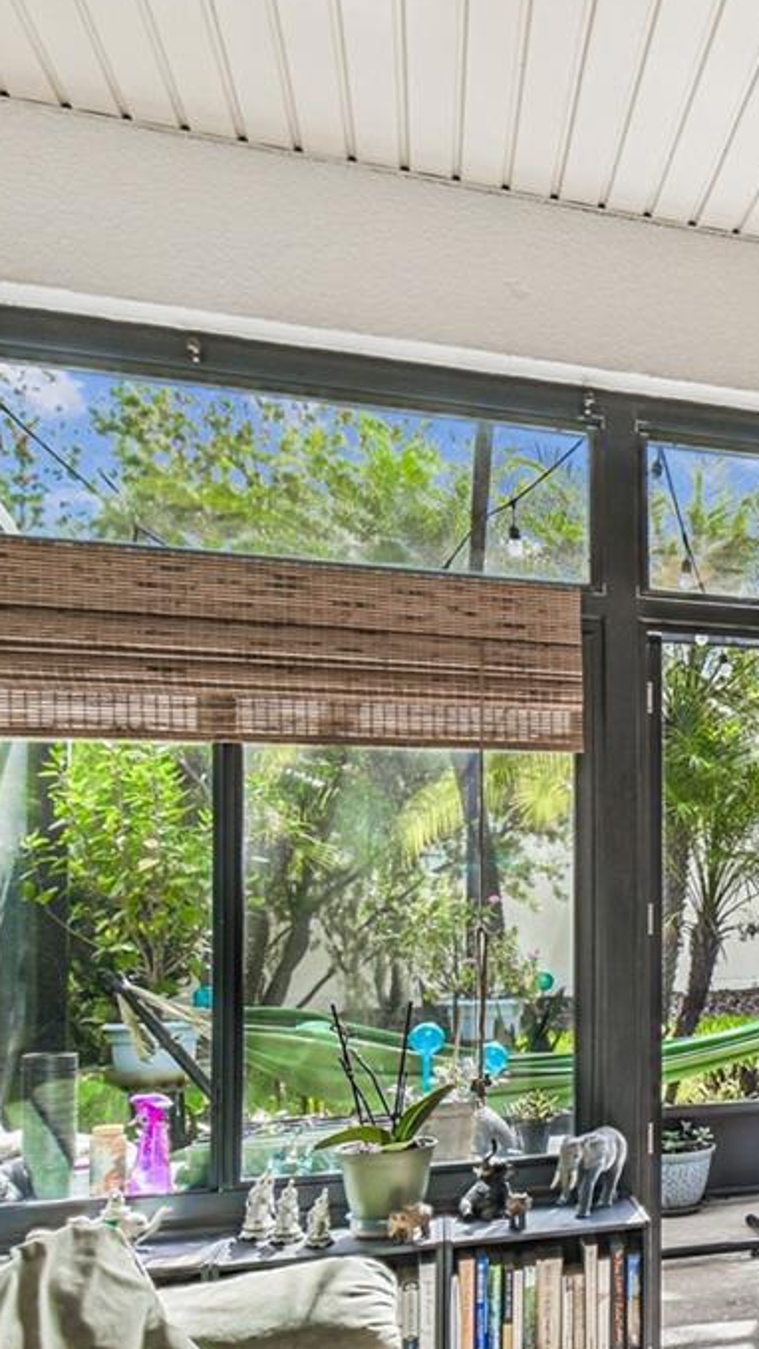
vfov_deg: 53.2
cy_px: 874
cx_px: 1091
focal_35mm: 37
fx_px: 1324
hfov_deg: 25.4
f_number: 7.1
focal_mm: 10
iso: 100
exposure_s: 1/100
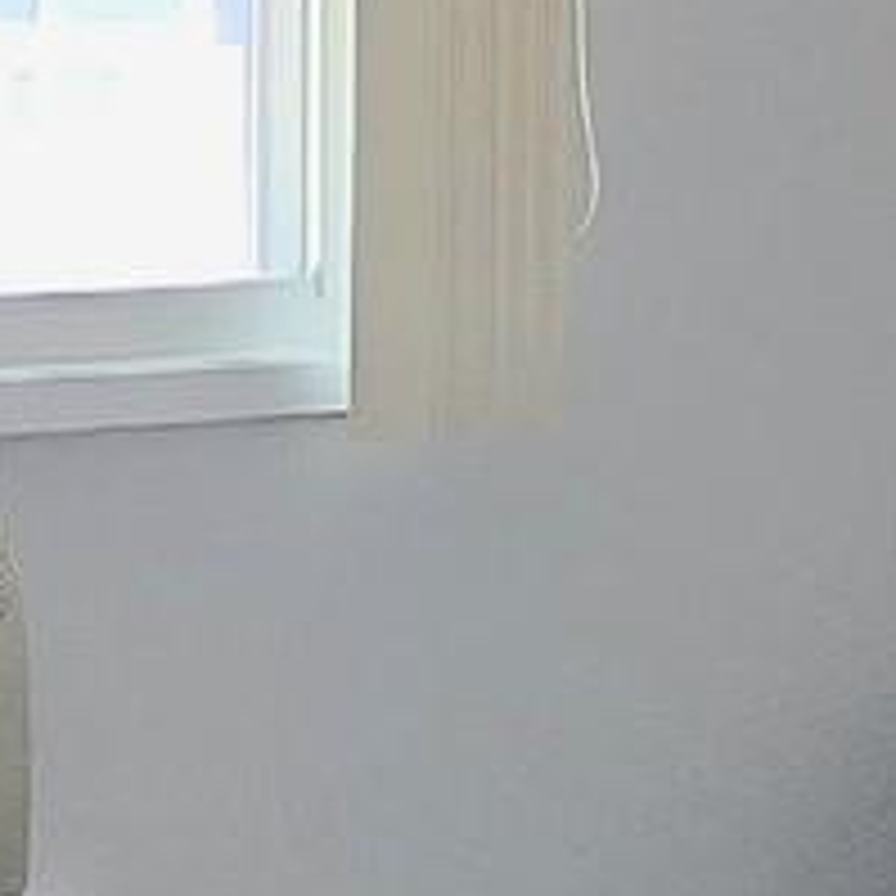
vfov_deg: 14.8
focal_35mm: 118
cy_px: 549
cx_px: 635
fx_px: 3456
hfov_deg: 14.7
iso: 1000
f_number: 2.2
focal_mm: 2.2
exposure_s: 1/60.2
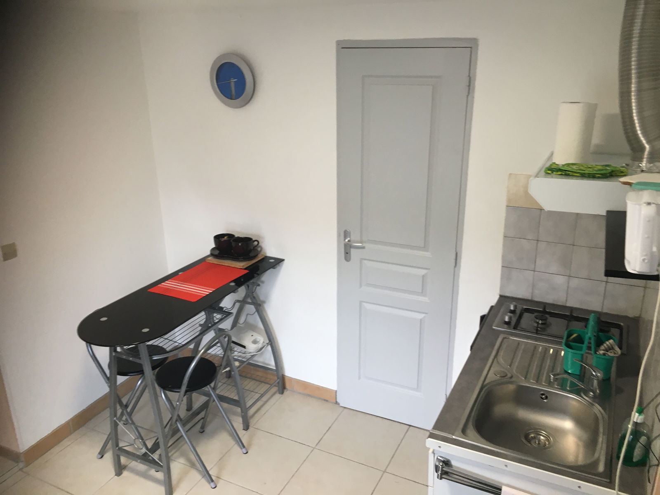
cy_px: 248
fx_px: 553
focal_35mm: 29
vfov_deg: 48.2
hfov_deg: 61.7
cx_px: 330
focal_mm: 4.15
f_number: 2.2
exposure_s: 1/33
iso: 100
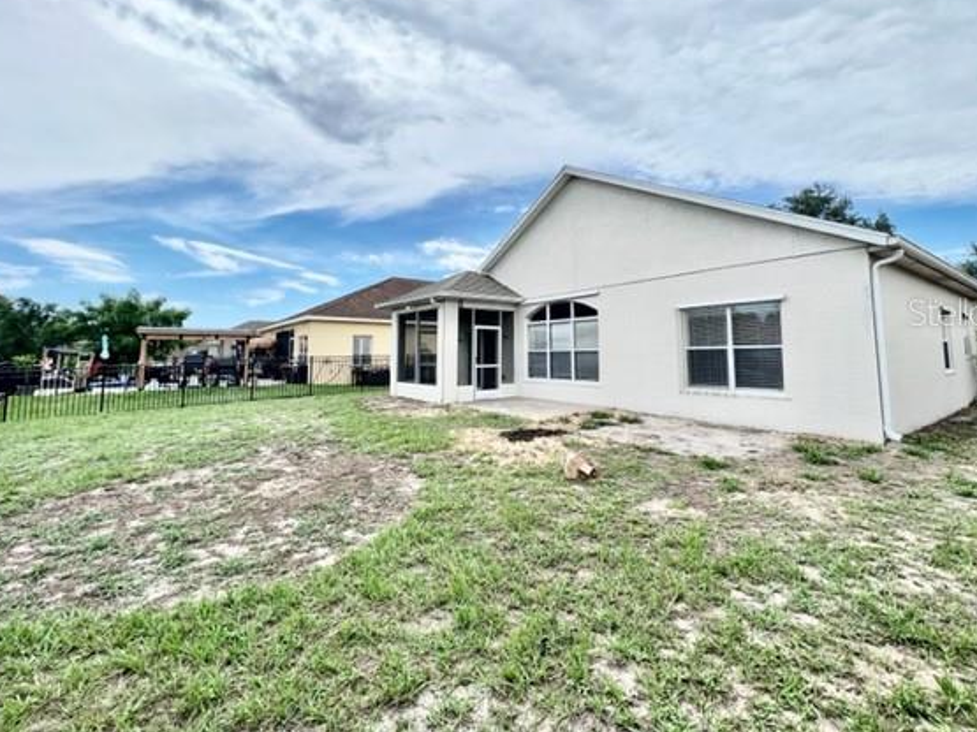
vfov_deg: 81.2
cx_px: 511
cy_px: 311
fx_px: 423
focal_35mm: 15
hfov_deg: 98.1
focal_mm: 1.57
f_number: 1.8
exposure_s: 1/2179
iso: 32
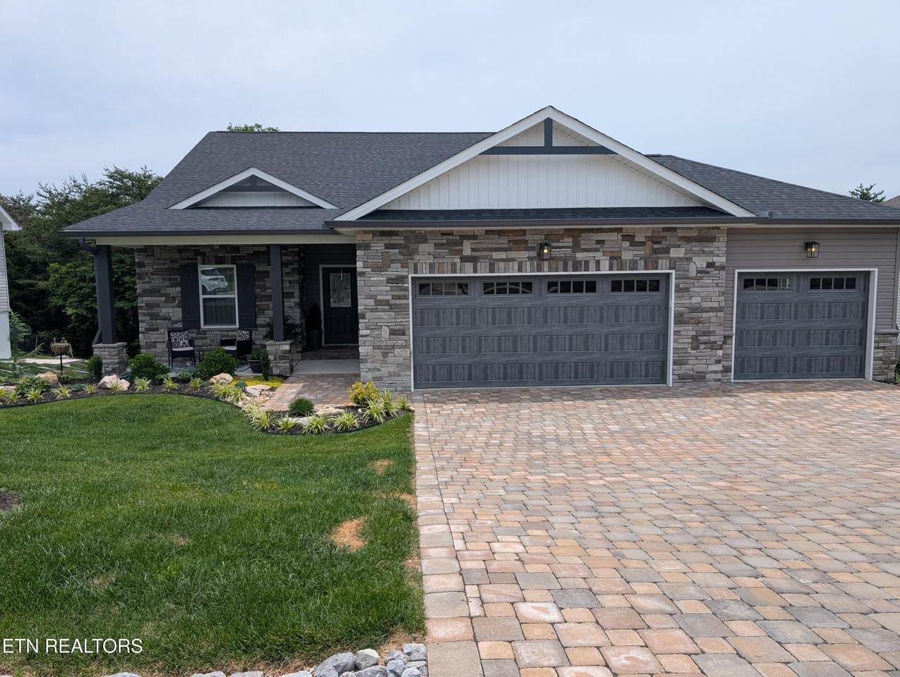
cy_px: 338
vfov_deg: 56.9
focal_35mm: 24
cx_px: 450
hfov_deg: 71.5
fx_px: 625
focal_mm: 6.9
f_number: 1.68
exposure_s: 1/1312
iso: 21
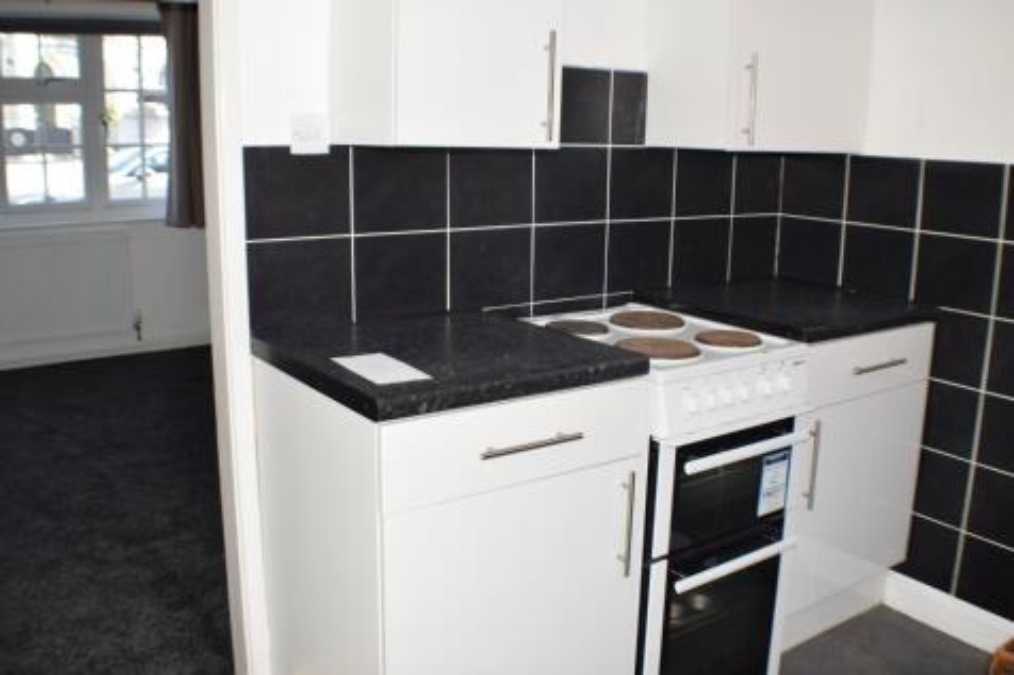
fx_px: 1225
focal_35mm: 44
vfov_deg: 30.8
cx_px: 507
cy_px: 338
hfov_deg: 45.0
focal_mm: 29
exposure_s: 1/50
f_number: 7.1
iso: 125
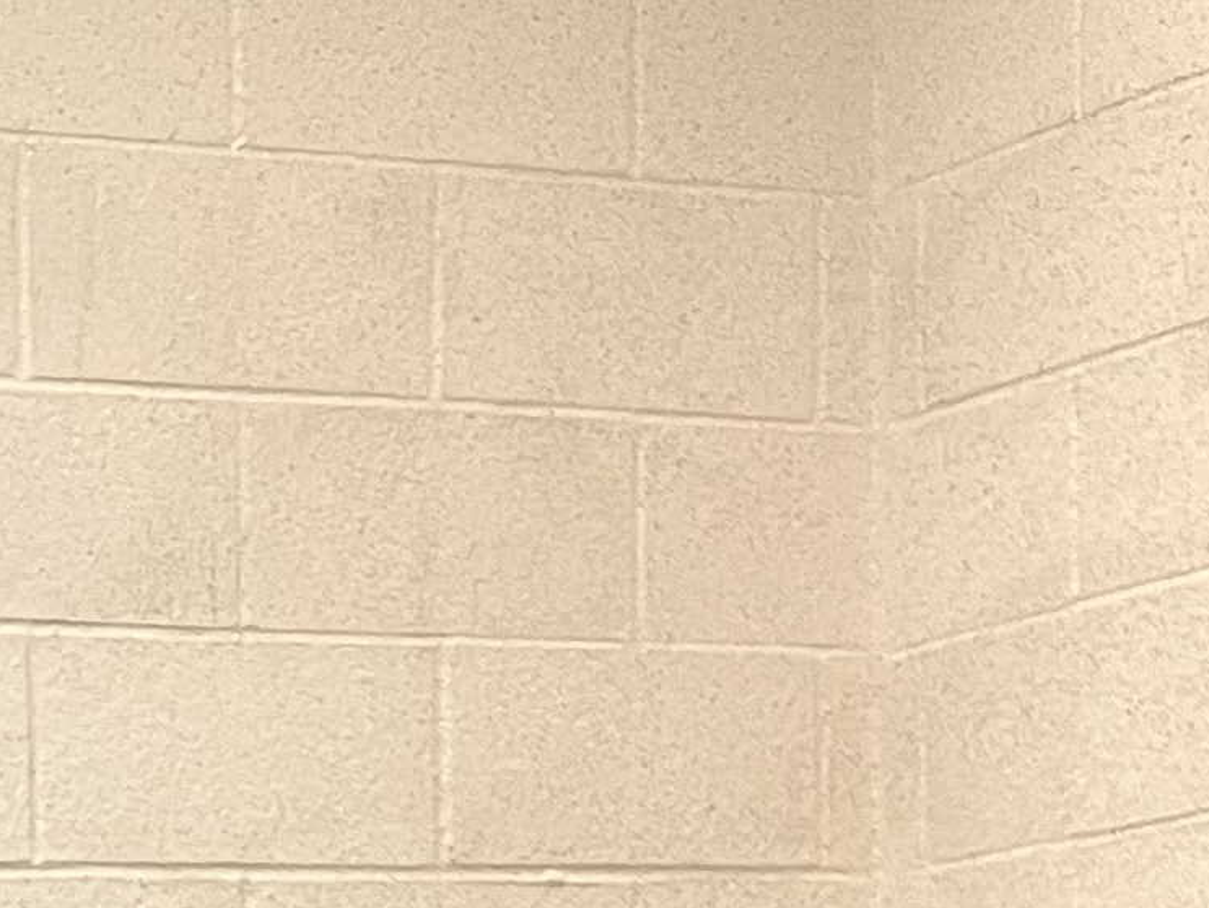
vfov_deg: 9.6
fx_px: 4927
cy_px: 1979
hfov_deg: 13.2
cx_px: -602
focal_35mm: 141
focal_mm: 5.7
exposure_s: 1/60
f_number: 1.5
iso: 160
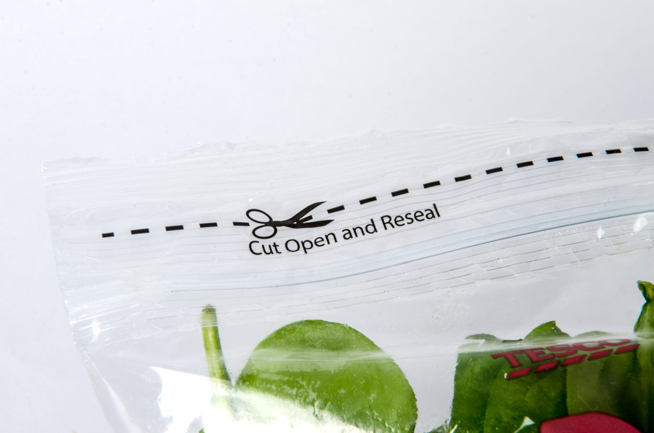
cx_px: 327
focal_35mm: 82
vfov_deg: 16.5
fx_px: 1496
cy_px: 216
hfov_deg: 24.7
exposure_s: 1/125
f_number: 14
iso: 100
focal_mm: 55
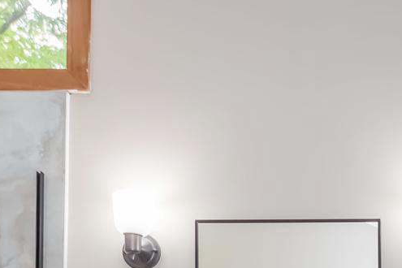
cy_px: 540
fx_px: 692
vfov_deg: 16.5
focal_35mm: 62
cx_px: 419
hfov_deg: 29.8
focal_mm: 10
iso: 640
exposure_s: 1/60
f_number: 4
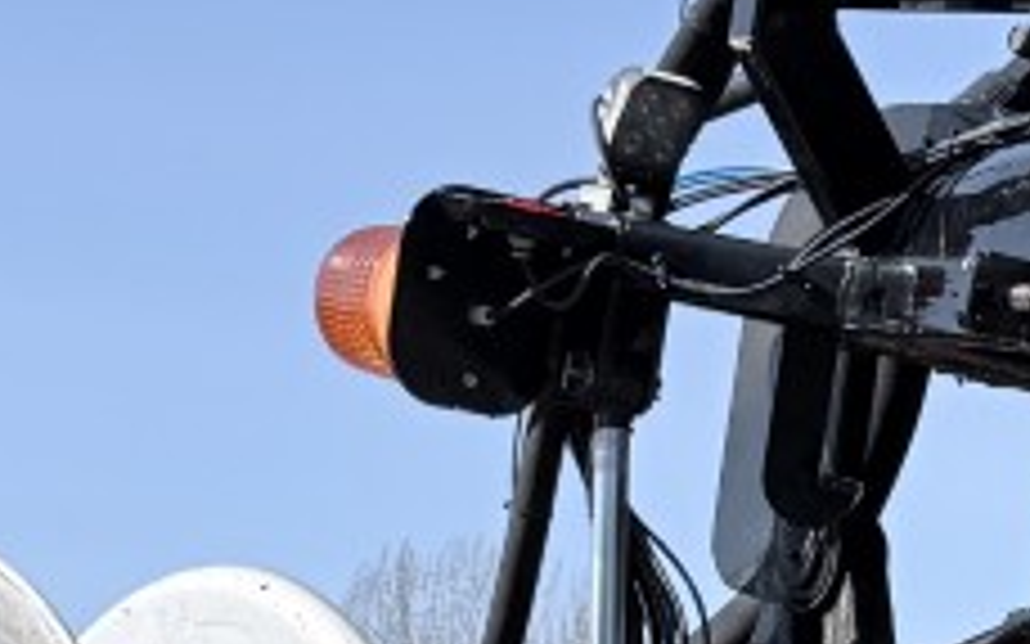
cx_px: 922
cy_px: 1306
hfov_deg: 13.0
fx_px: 4490
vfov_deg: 7.8
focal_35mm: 160
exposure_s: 1/3021
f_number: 1.78
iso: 80
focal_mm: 6.76
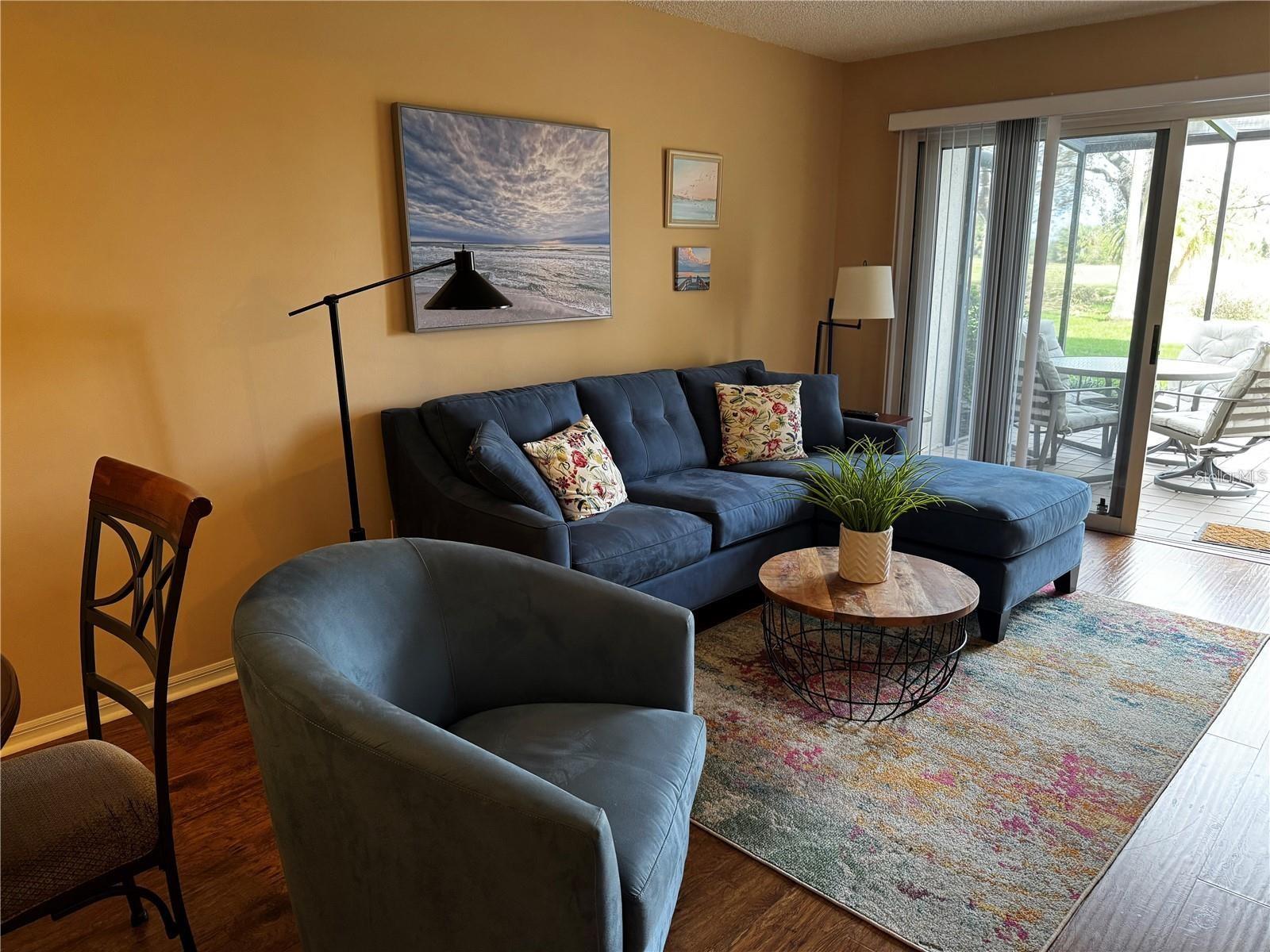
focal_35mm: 24
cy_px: 476
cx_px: 635
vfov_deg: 56.8
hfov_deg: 71.6
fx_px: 881
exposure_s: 1/60
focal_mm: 6.76
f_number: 1.78
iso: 250
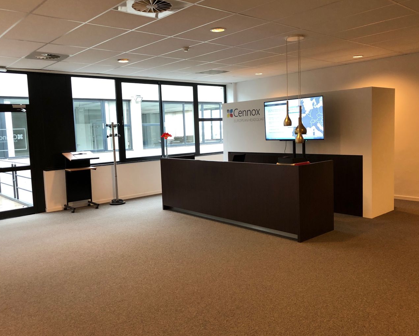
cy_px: 167
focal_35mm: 30
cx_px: 204
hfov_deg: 58.8
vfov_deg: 48.5
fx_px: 372
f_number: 1.8
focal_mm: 3.99
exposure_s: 1/17
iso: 40
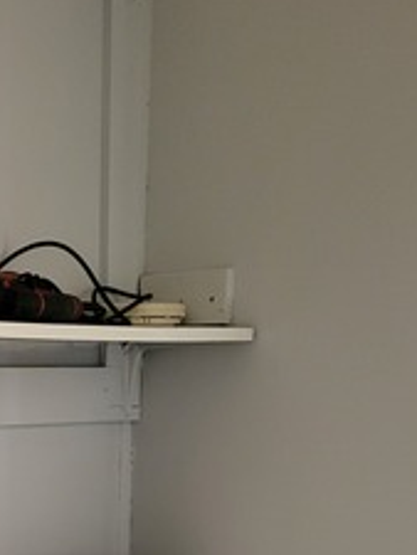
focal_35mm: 74
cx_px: 15
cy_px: 659
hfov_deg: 19.4
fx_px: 1187
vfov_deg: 24.0
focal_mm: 5.4
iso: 640
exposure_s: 1/30
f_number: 1.8
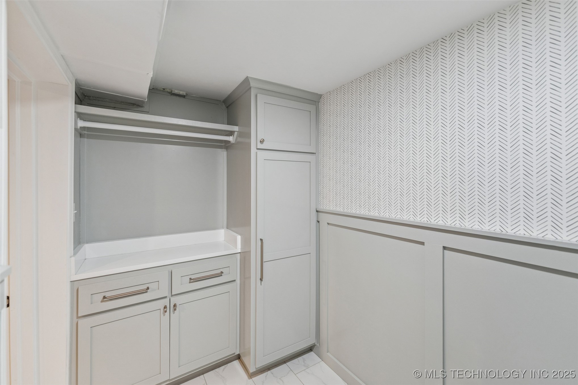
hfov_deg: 104.3
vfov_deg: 81.2
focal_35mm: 14
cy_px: 192
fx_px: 225
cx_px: 289
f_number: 2.8
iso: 400
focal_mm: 14
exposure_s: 1/40
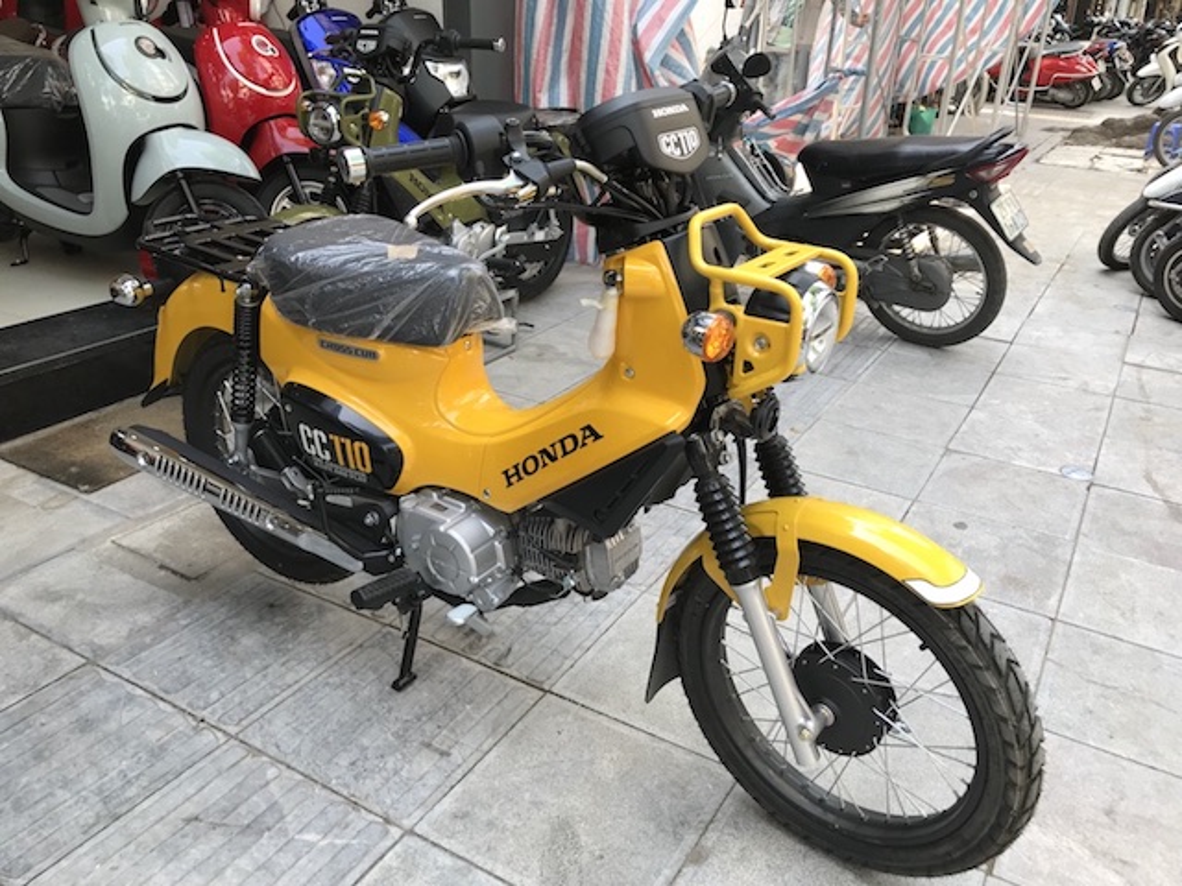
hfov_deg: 63.4
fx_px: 956
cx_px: 591
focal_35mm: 28
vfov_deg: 49.7
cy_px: 443
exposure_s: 1/155
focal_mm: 3.99
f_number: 1.8
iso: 20
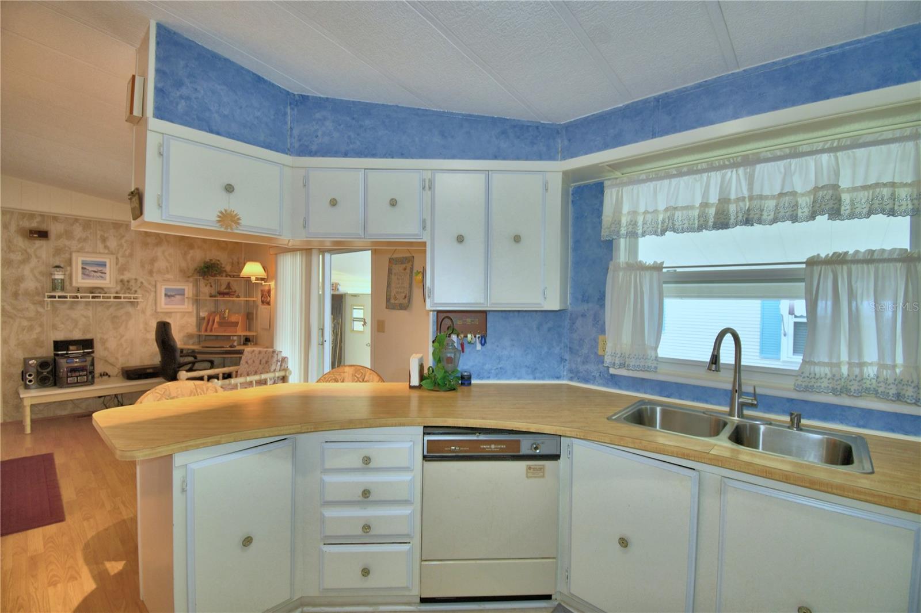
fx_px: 384
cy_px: 306
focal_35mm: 15
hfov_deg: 100.4
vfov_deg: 77.3
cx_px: 460
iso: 200
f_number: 4.5
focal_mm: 10
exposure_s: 1/40
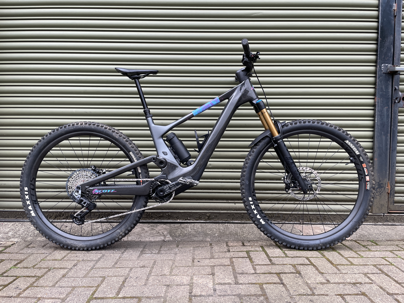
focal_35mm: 26
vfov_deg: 53.1
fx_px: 303
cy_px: 152
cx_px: 202
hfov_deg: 67.3
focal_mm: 4.2
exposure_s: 1/121
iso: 80
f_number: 1.6
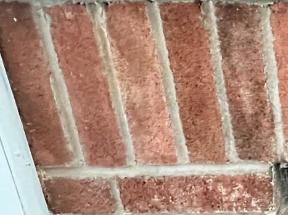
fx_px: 474
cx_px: 473
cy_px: 208
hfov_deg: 23.6
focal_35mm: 57
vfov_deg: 24.6
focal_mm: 1.57
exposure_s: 1/44
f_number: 1.8
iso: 1000
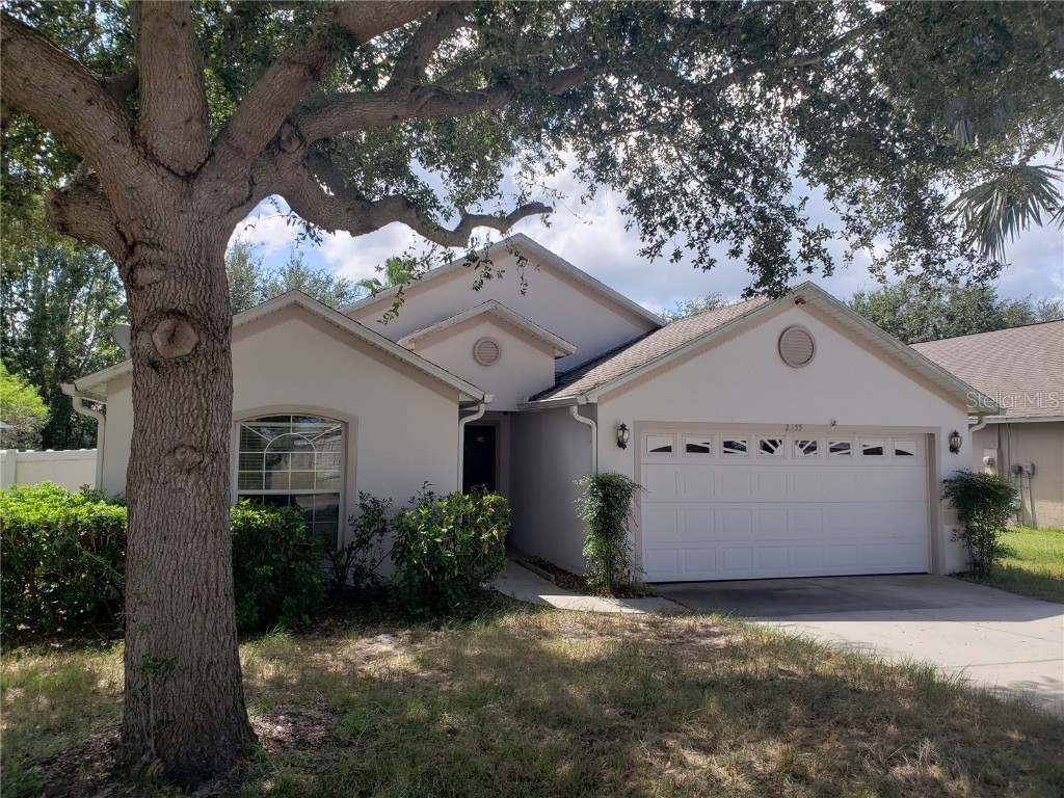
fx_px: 799
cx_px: 532
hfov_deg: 67.3
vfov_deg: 53.1
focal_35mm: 26
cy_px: 399
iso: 50
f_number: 2.4
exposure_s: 1/992
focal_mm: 4.3
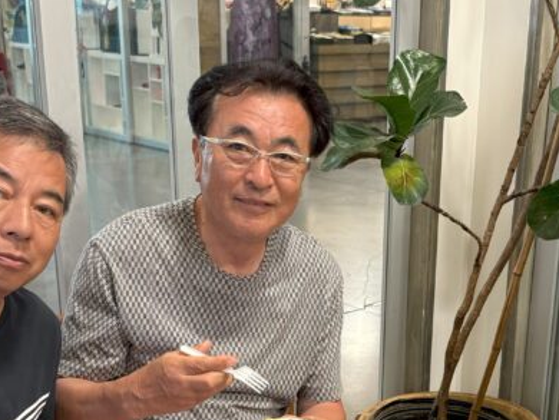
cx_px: 340
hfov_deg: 30.6
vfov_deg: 22.7
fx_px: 1018
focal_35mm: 63
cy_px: 387
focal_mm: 6.76
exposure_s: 1/60
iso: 250
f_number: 1.78
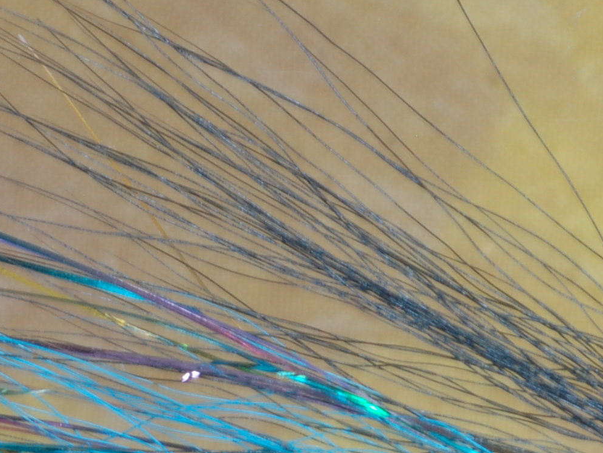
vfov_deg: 4.9
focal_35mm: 304
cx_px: 489
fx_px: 5297
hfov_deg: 6.5
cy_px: 415
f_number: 22
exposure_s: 1/2
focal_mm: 70
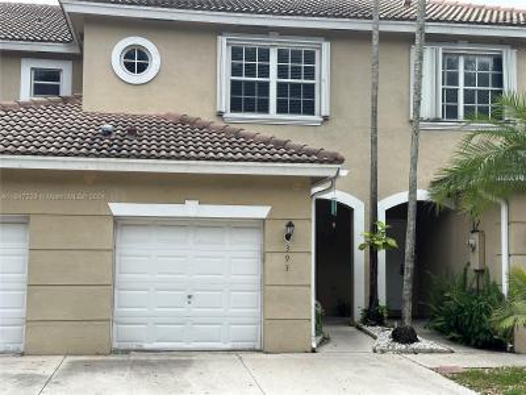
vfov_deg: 30.3
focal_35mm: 48
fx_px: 729
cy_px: 198
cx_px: 263
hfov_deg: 39.7
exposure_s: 1/521
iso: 64
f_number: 1.78
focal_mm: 6.86
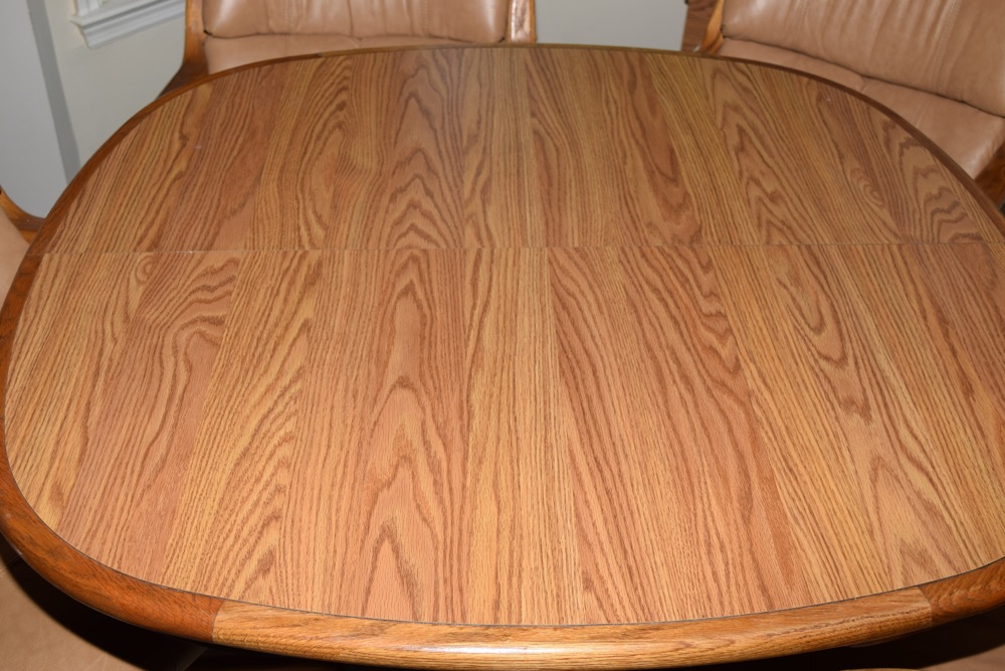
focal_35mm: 44
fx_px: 1214
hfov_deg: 45.0
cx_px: 502
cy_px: 336
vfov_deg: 30.9
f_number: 6.3
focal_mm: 29
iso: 100
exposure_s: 1/60
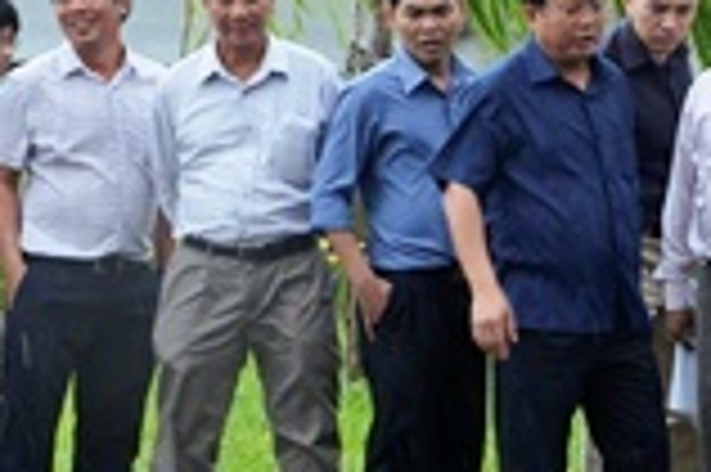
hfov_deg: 13.5
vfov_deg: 9.0
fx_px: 2999
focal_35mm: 152
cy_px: 200
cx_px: 536
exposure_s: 1/125
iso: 1250
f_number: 6.3
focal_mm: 32
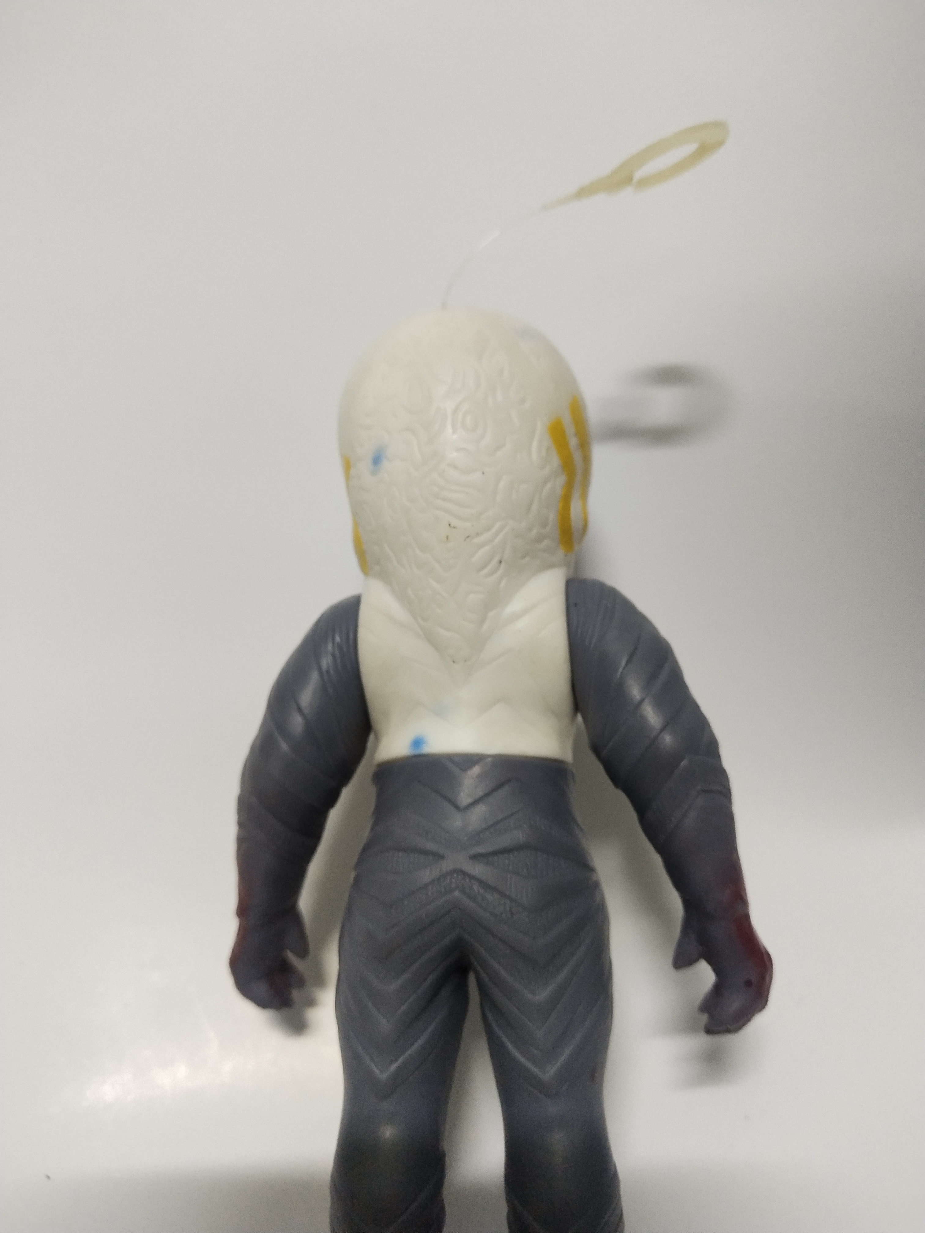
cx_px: 462
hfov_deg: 46.8
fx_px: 1069
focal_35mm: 30
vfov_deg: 60.0
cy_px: 616
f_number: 1.8
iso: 488
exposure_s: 1/33.3
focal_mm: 3.95
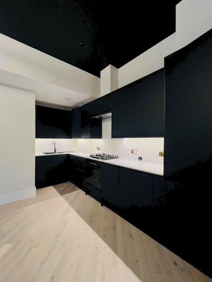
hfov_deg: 89.9
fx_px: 106
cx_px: 106
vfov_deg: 106.2
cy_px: 141
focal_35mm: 13
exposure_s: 1/100
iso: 200
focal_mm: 1.57
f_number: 1.8
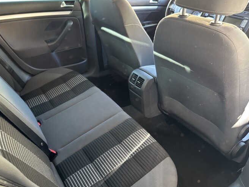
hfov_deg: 61.5
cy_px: 99
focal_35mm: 29
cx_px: 109
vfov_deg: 48.2
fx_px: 209
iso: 400
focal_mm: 6.86
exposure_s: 1/60
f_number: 1.78
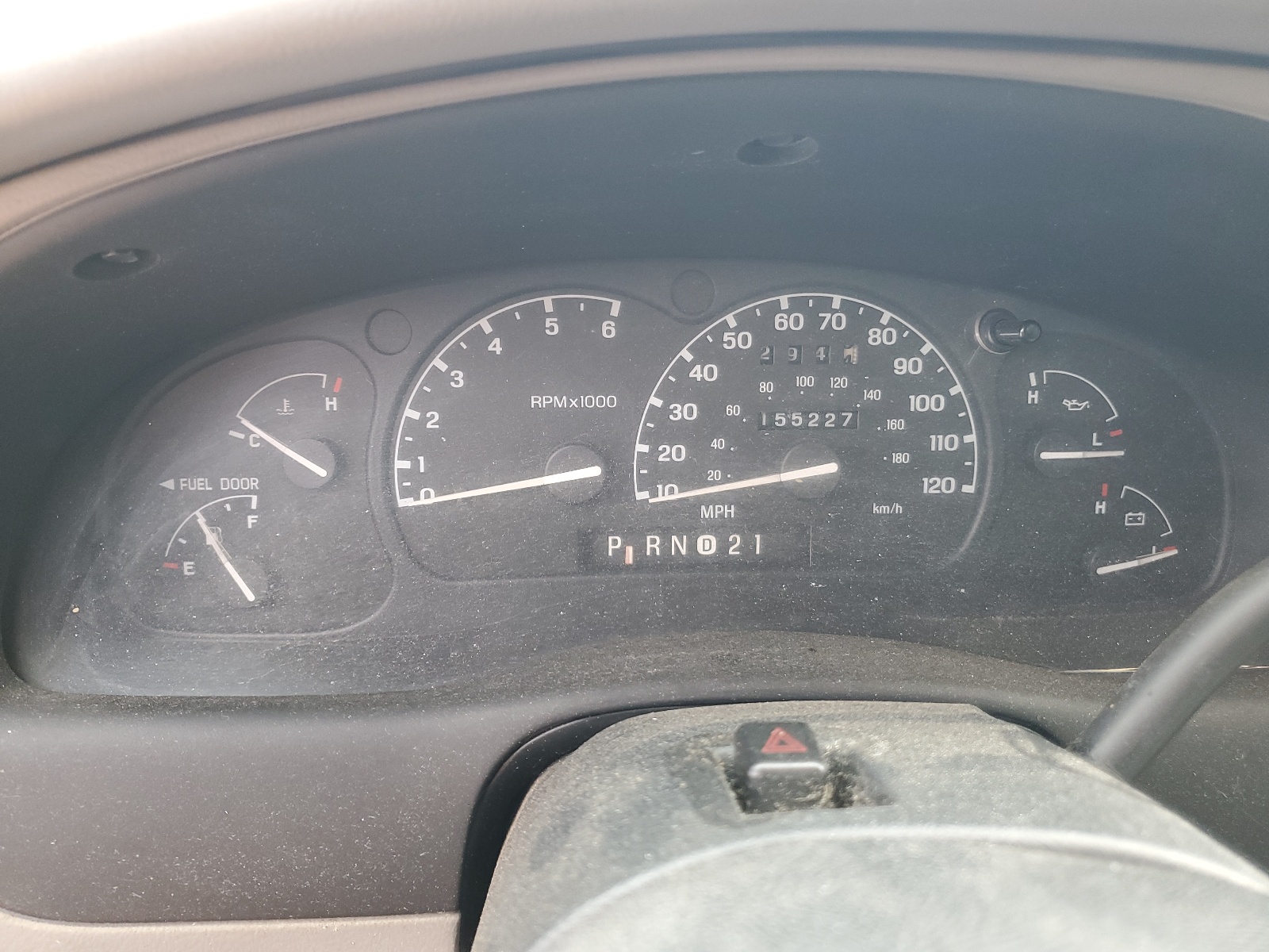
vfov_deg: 53.1
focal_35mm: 26
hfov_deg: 67.3
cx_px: 634
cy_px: 476
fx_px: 953
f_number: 1.5
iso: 73
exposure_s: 1/60.2
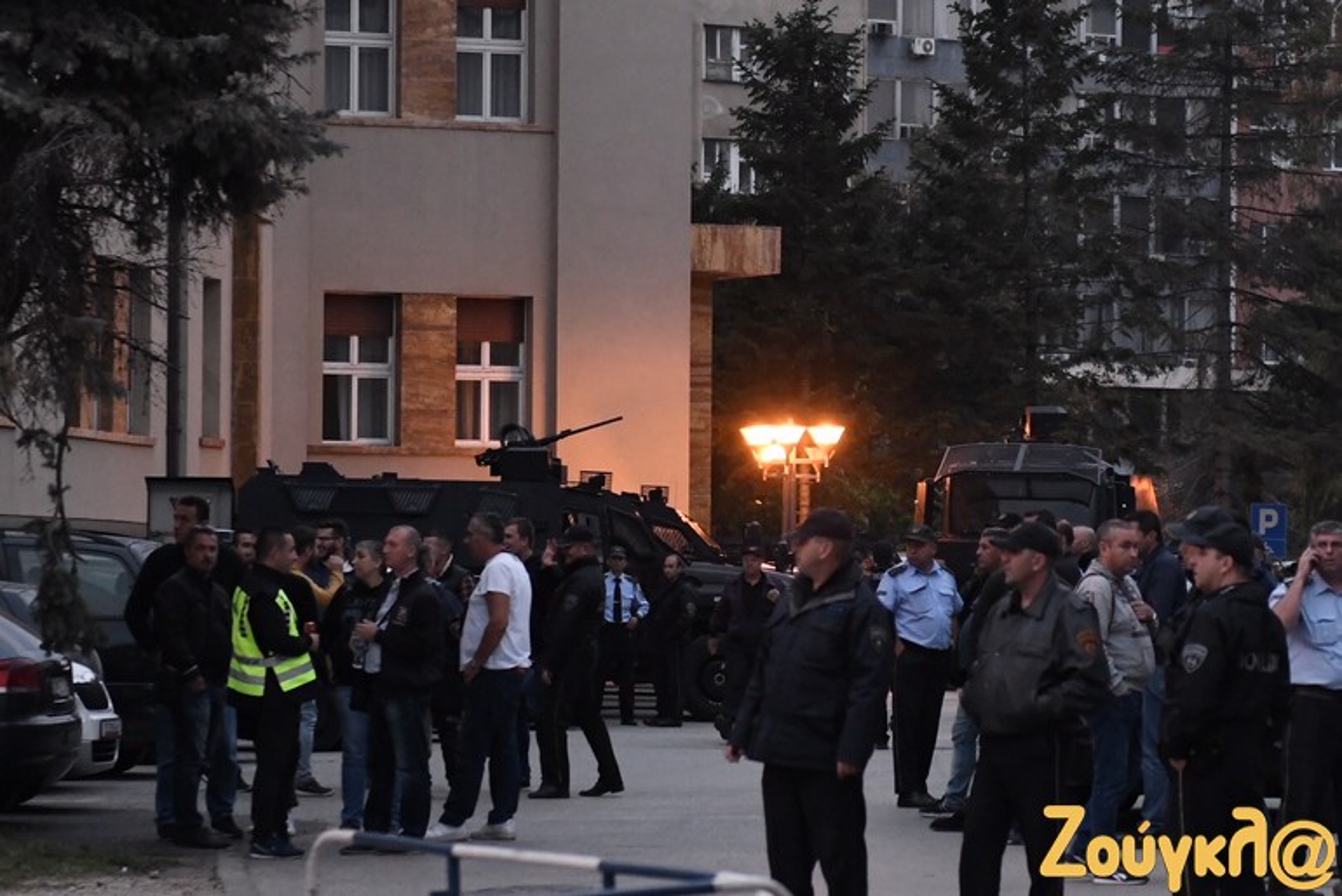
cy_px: 448
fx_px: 2610
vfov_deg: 19.5
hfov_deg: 28.8
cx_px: 671
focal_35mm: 70
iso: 2500
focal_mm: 70
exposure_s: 1/400
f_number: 2.8
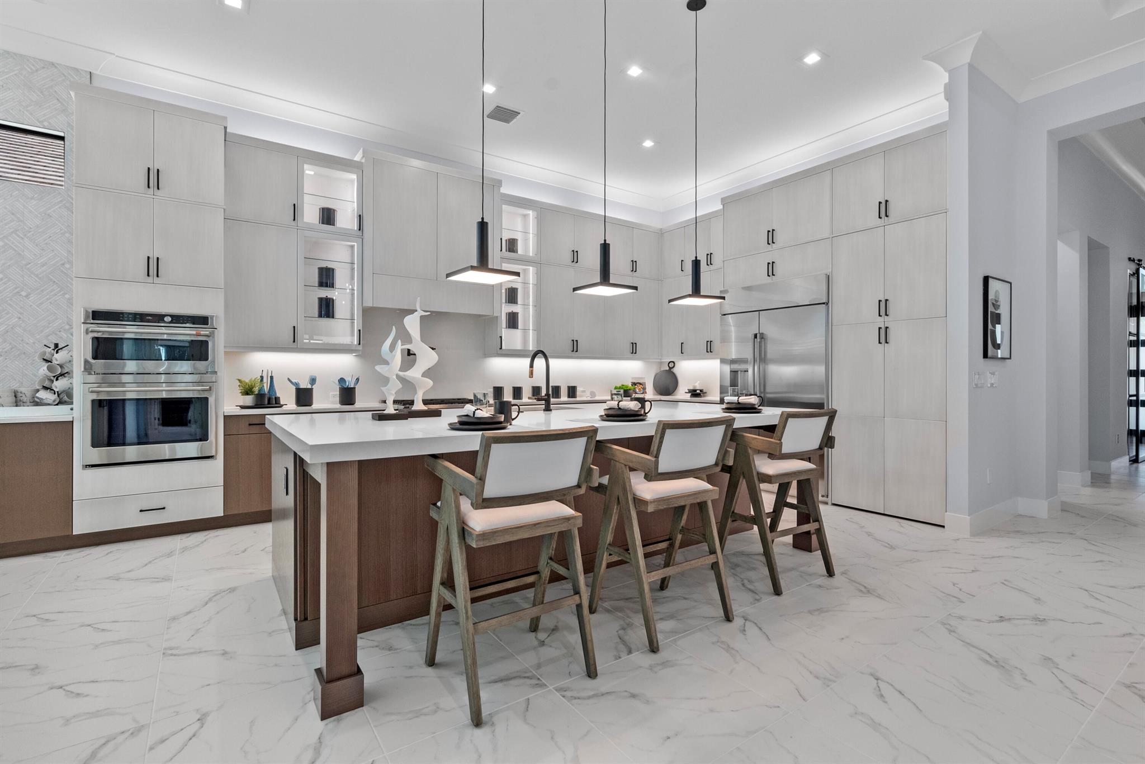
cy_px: 382
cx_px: 572
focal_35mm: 16
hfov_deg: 96.7
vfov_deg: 73.8
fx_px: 509
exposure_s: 1/13
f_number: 8
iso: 1600
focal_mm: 16
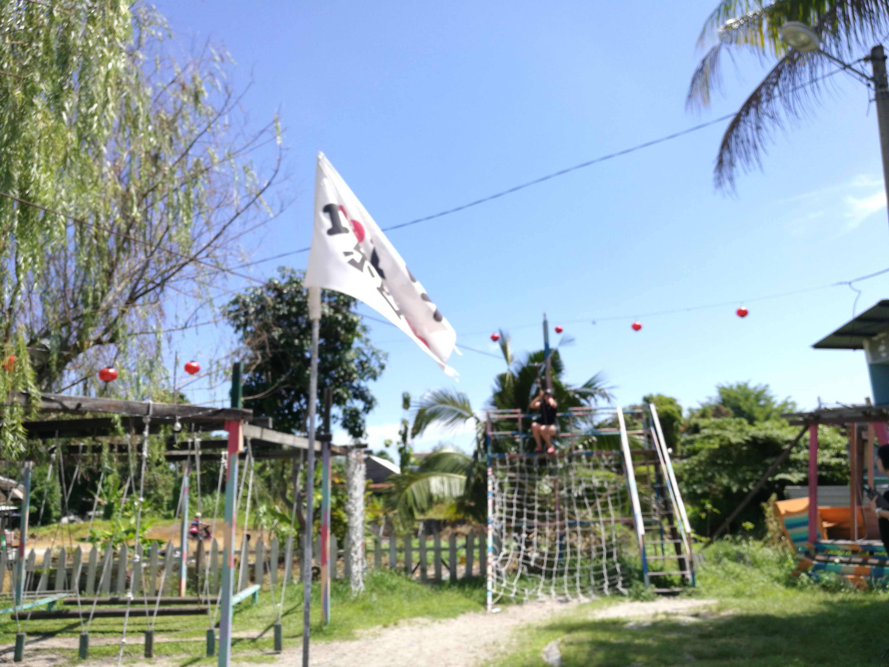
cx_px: 444
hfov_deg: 65.3
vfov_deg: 51.4
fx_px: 693
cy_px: 334
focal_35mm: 27
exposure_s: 1/553
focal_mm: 4.5
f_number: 2.2
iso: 50
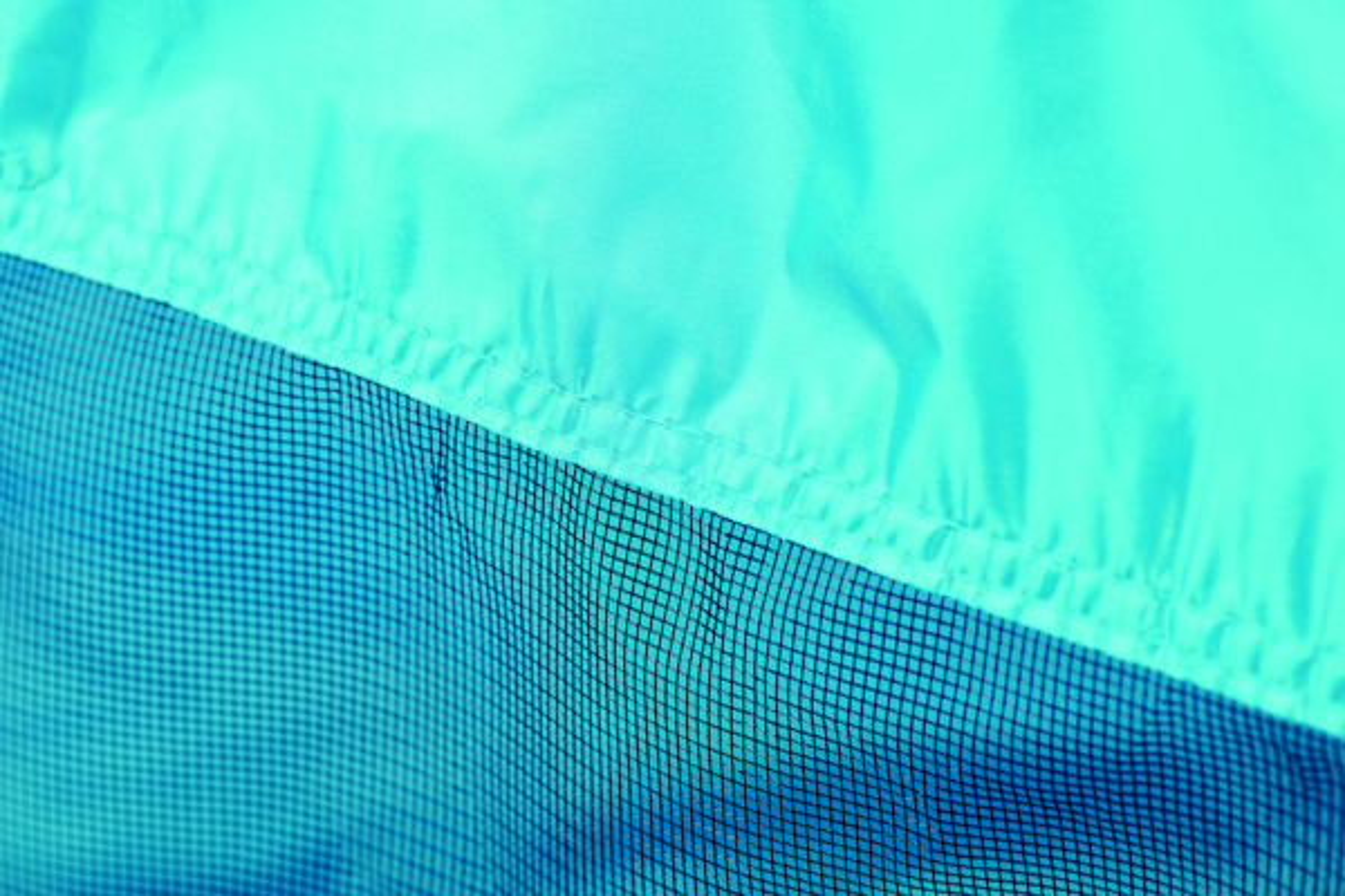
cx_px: 672
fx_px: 3923
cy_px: 448
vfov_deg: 13.0
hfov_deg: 19.5
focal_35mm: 105
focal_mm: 105
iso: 200
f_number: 11
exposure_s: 1/125
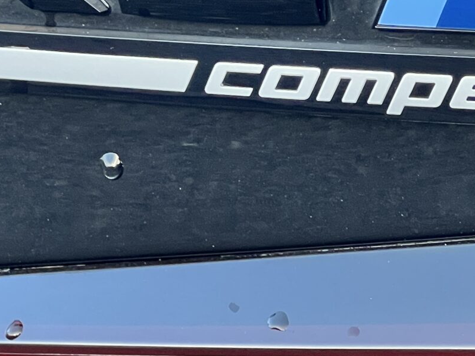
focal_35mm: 247
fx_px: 3390
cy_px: 7
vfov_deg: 6.0
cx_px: 311
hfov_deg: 8.0
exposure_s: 1/80
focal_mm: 9
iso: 200
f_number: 2.8
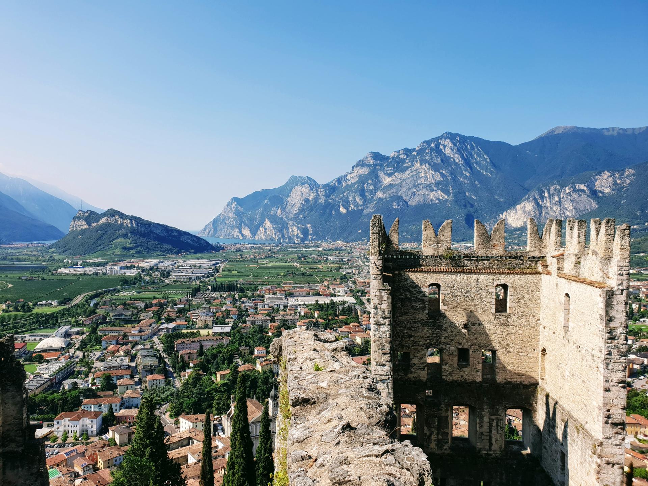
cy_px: 243
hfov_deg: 67.3
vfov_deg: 53.1
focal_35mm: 26
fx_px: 487
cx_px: 324
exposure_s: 1/1340
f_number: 2.4
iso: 50
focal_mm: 4.3
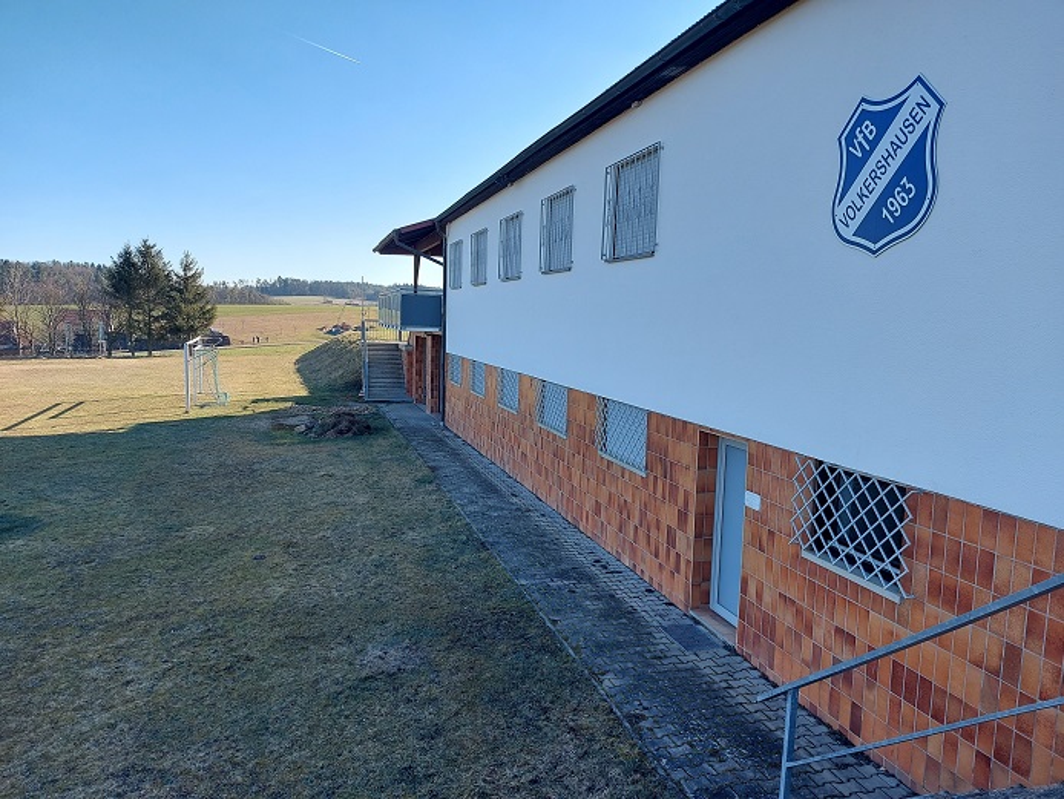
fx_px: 738
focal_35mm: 24
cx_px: 532
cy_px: 400
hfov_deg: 71.6
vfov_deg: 56.8
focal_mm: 5.23
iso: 32
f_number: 1.8
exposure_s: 1/334
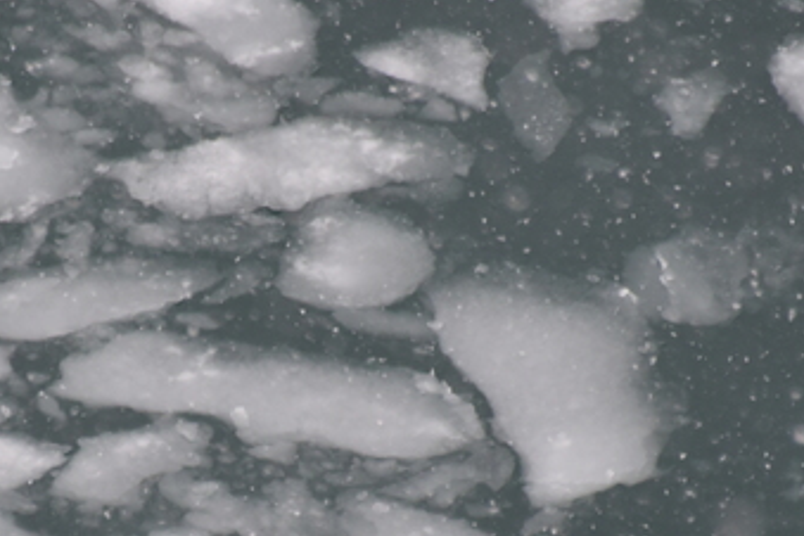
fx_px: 25279
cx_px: 168
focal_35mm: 1132
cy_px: 508
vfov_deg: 1.2
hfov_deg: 1.8
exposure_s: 1/640
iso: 900
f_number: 5.6
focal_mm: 300
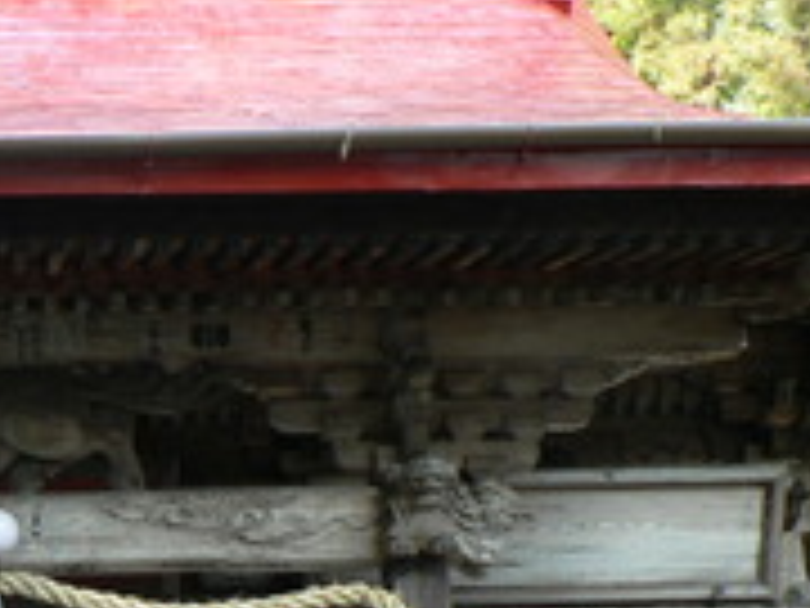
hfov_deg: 19.2
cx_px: 27
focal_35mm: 100
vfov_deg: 14.6
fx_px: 2340
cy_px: 574
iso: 80
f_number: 2.8
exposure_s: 1/30
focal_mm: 6
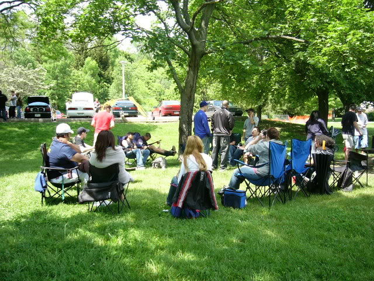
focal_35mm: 35
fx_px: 378
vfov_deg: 40.7
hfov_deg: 52.6
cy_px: 140
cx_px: 187
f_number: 2.8
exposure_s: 1/200
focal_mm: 5.8
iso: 50
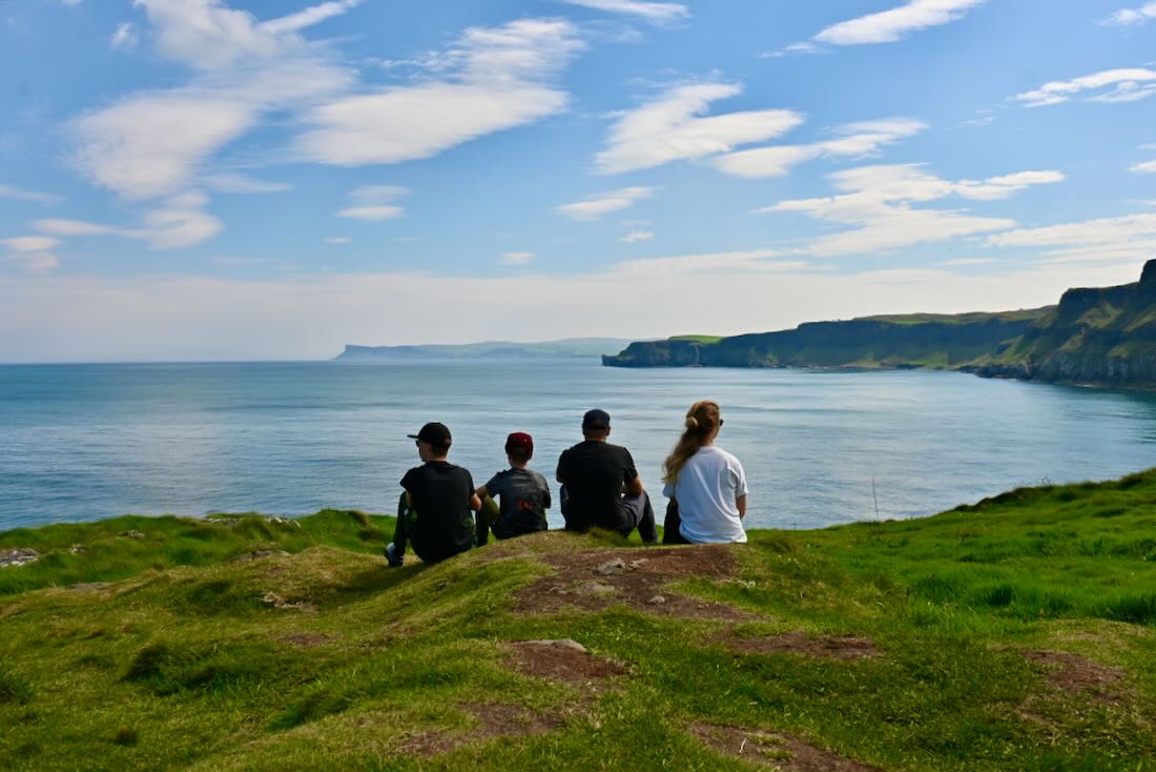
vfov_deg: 48.0
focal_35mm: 27
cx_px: 578
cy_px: 386
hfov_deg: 67.4
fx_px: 867
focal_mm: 18
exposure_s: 1/500
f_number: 8
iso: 100
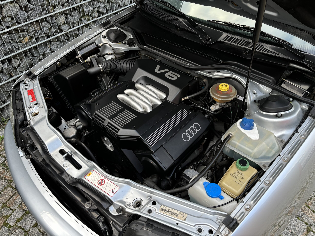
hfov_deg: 67.3
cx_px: 158
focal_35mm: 26
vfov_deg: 53.1
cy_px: 118
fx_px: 237
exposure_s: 1/121
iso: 64
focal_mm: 5.96
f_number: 1.6
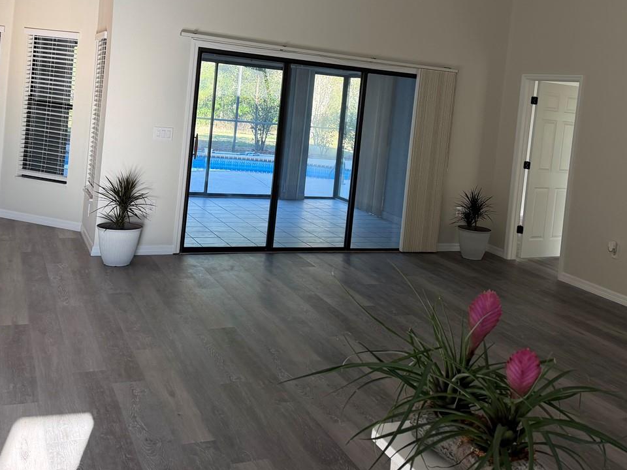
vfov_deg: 35.2
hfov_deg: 46.6
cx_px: 371
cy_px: 122
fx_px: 725
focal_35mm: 40
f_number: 1.78
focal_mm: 6.76
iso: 100
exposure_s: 1/129
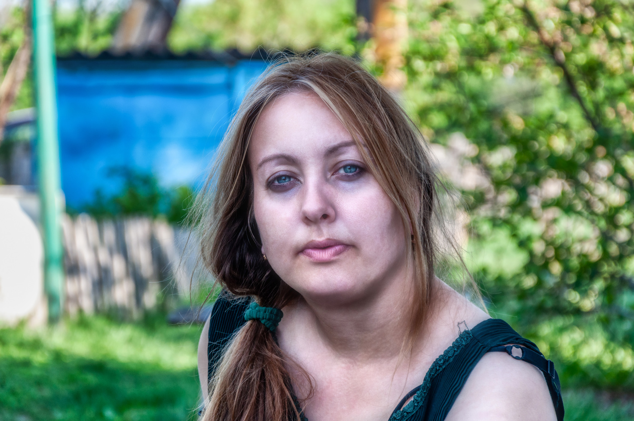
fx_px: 2586
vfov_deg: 9.3
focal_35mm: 147
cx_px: 317
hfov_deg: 14.0
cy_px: 210
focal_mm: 98
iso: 400
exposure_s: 1/320
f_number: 5.6
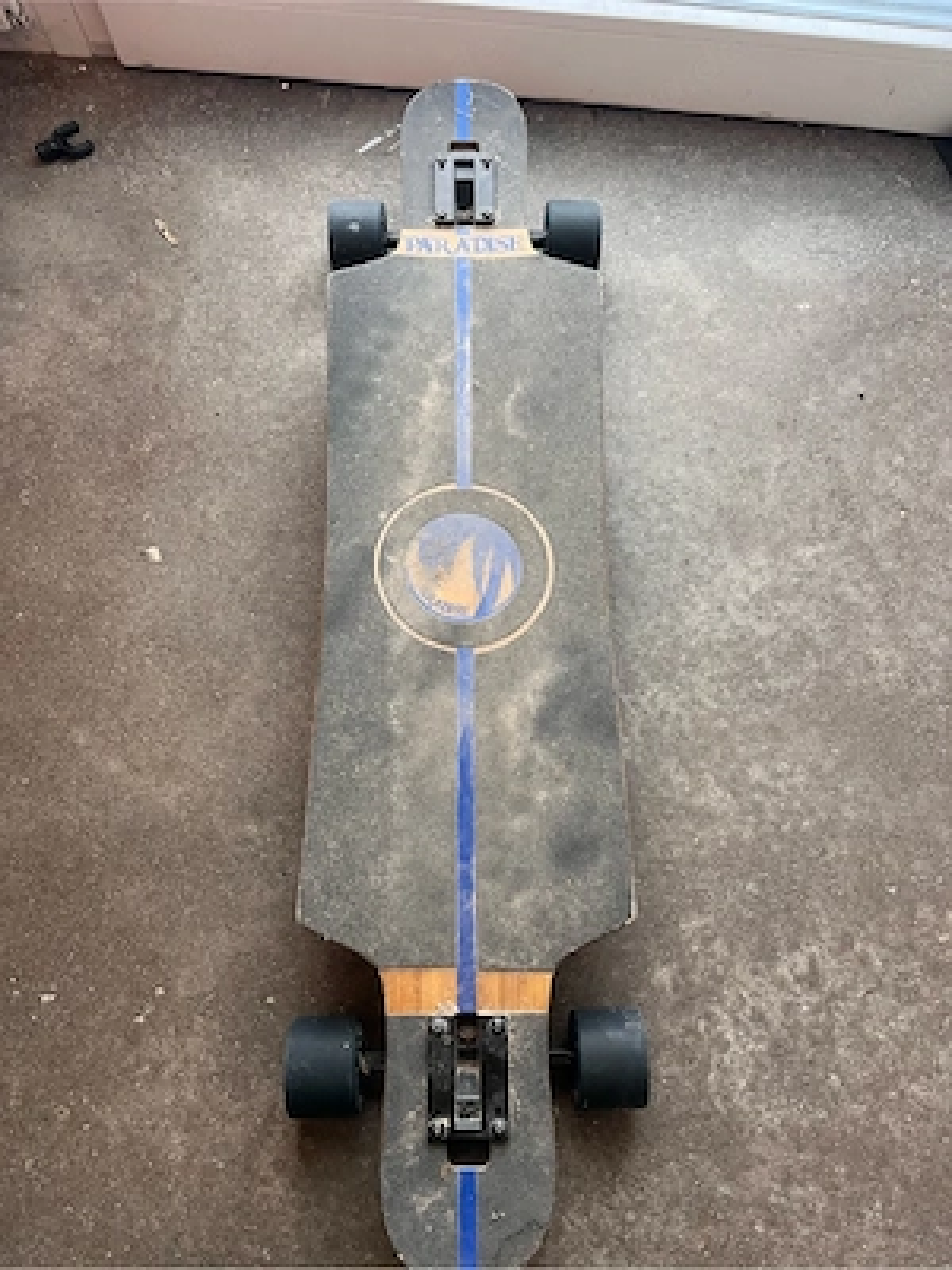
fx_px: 953
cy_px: 635
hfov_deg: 53.1
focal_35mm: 26
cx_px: 476
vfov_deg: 67.3
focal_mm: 5.1
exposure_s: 1/60
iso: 250
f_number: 1.6
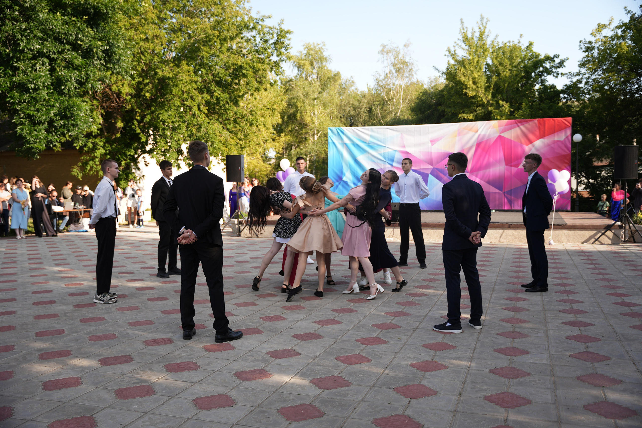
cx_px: 321
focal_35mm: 34
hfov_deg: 55.7
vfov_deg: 38.8
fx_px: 608
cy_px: 214
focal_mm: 34.1
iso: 160
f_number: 2.8
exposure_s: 1/500
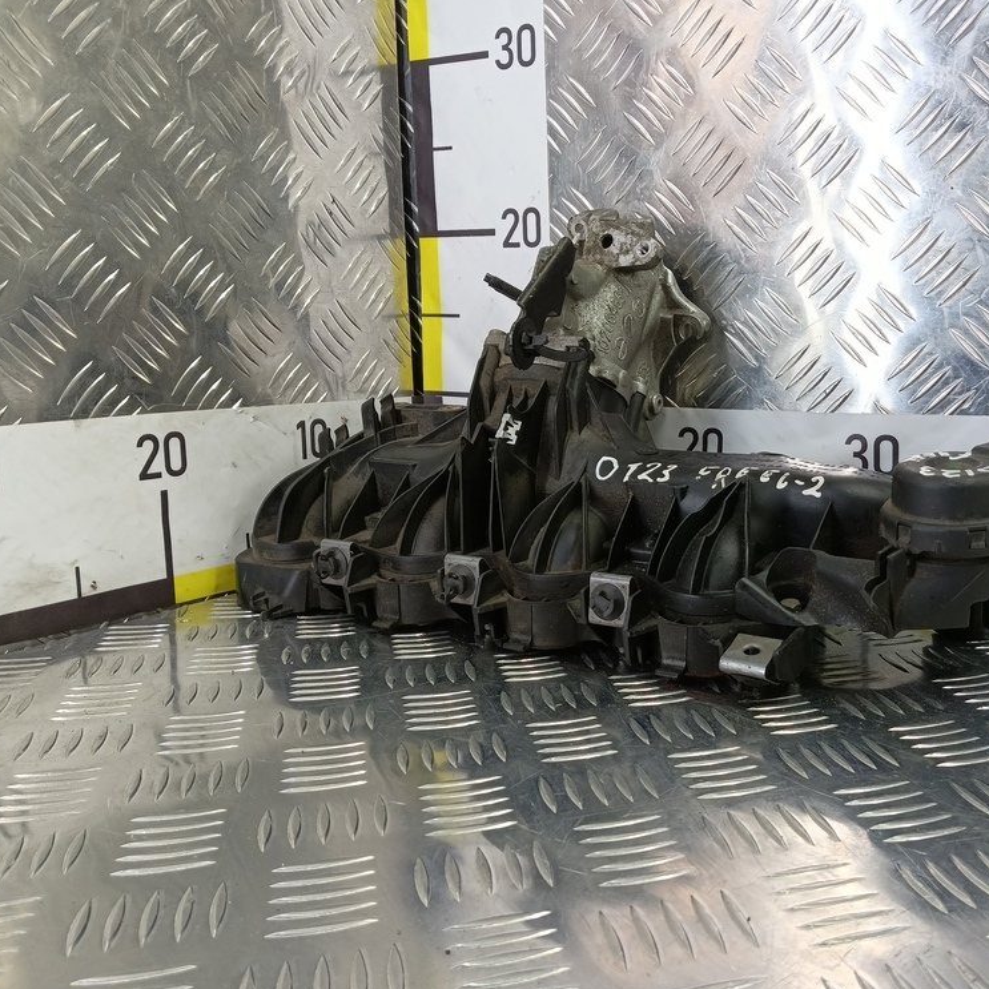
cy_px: 506
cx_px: 623
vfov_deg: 57.3
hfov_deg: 56.6
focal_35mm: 28
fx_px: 905
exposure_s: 1/50
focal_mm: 4.11
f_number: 1.6
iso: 148
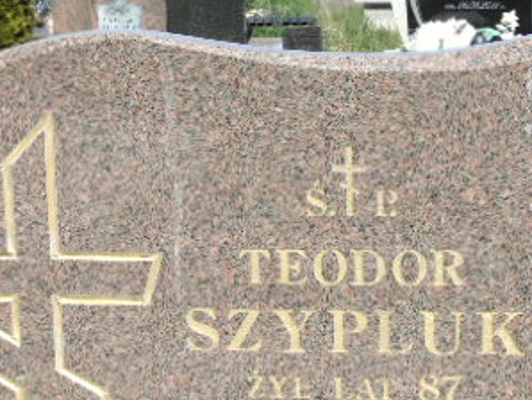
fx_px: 2046
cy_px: 418
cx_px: 248
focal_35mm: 133
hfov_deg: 14.8
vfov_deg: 11.0
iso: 80
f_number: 4.5
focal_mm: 11
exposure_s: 1/640
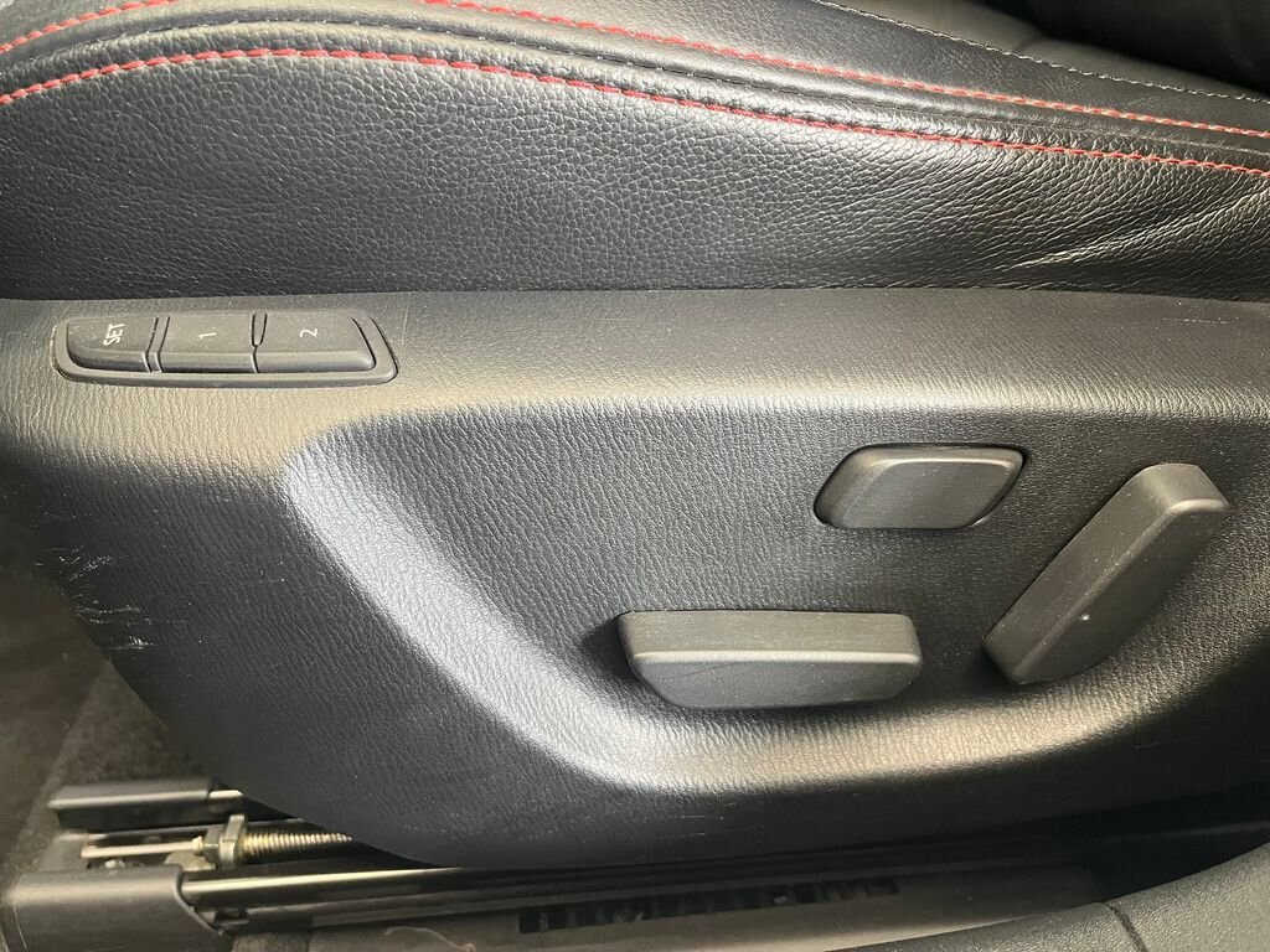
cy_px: 476
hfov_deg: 67.3
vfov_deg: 53.1
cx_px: 635
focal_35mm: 26
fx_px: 954
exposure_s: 1/50
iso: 320
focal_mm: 5.1
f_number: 1.6
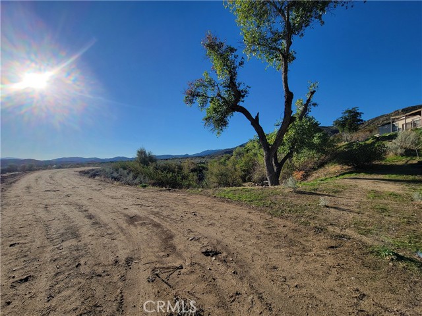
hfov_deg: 106.2
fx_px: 158
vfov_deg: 89.9
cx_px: 211
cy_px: 158
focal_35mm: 13
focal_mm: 2.2
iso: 50
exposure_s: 1/2417
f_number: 2.2
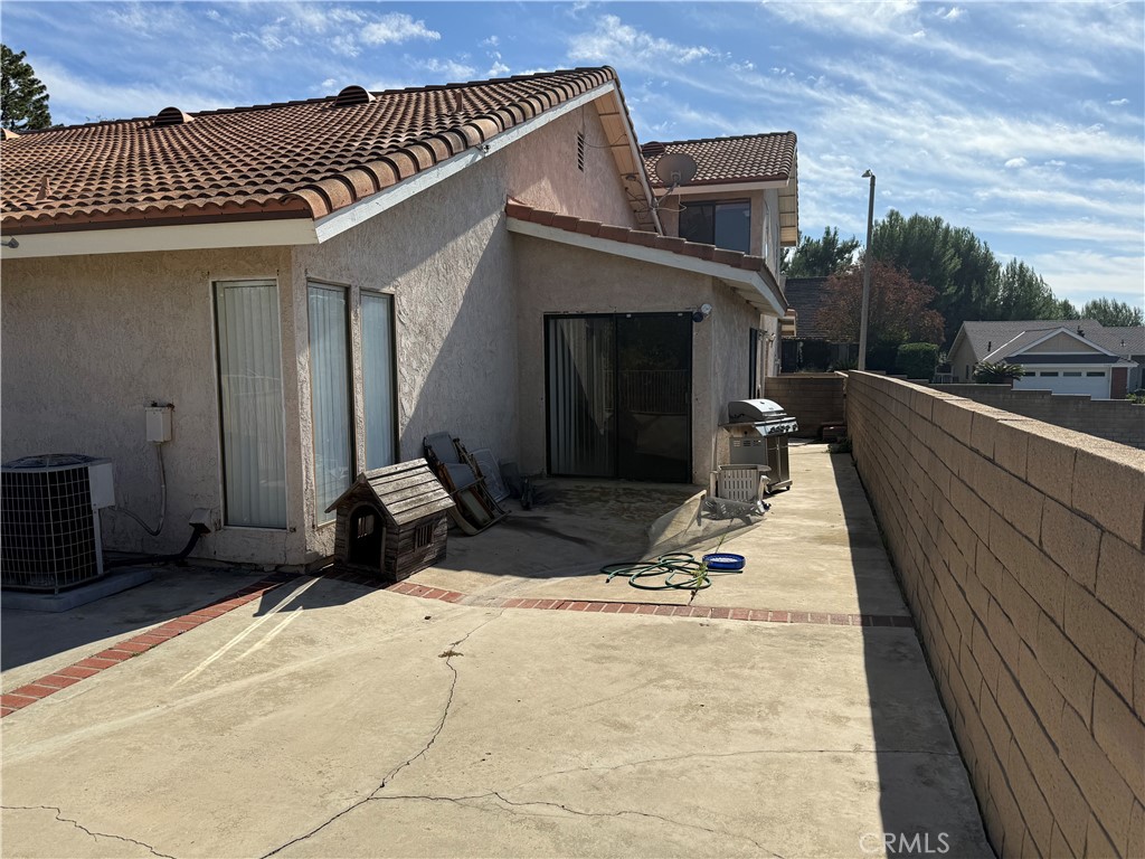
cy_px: 430
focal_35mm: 24
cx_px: 572
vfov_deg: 56.8
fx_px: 794
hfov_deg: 71.6
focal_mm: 6.76
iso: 80
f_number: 1.78
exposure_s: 1/7353
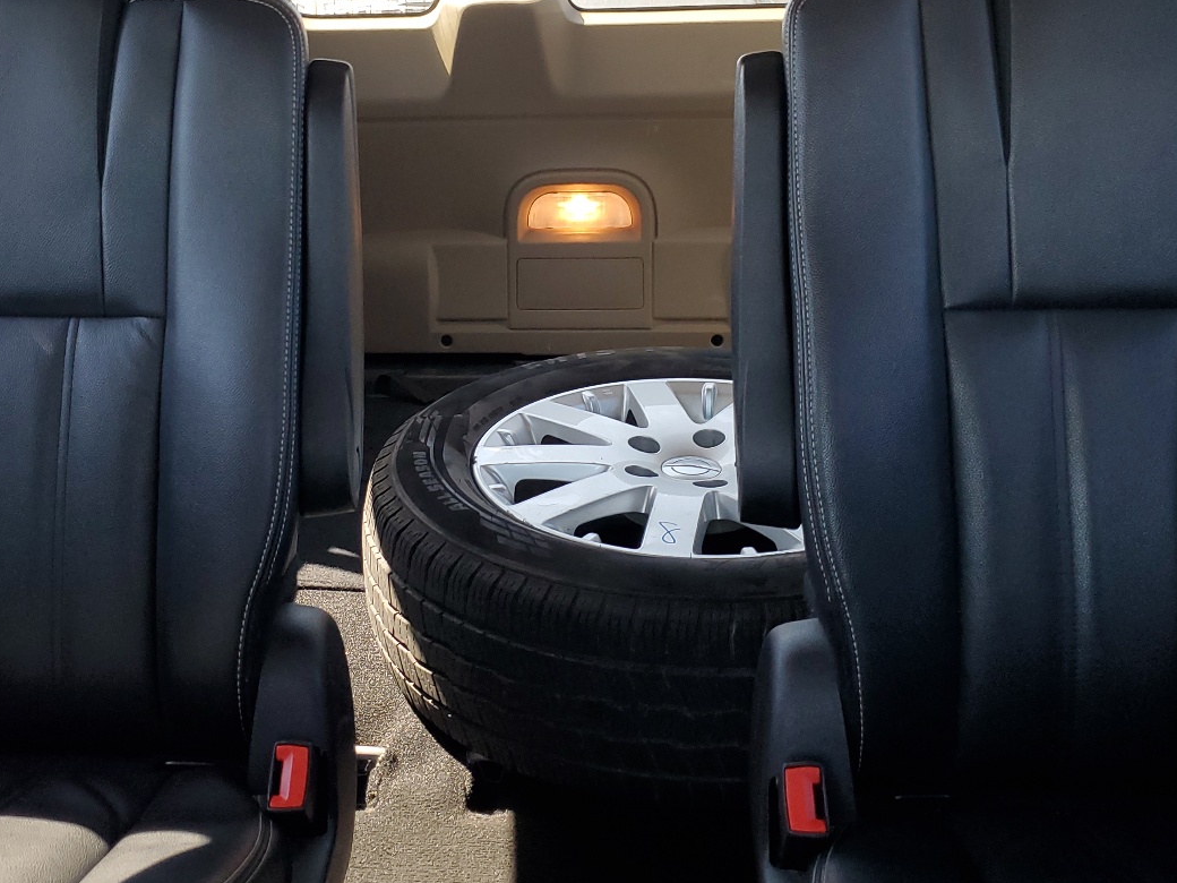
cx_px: 499
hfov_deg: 46.6
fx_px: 1360
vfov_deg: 35.6
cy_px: 297
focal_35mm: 40
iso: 69
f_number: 1.5
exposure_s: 1/120
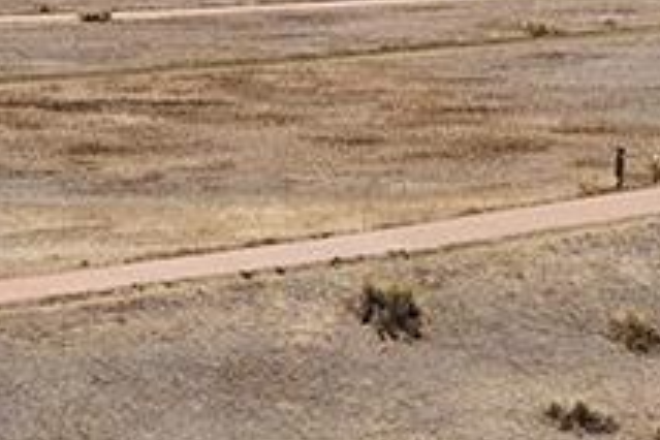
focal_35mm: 375
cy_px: -1165
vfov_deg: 3.5
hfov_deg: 5.5
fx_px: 6874
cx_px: -12
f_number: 10
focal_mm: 50
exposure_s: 1/1600
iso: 400
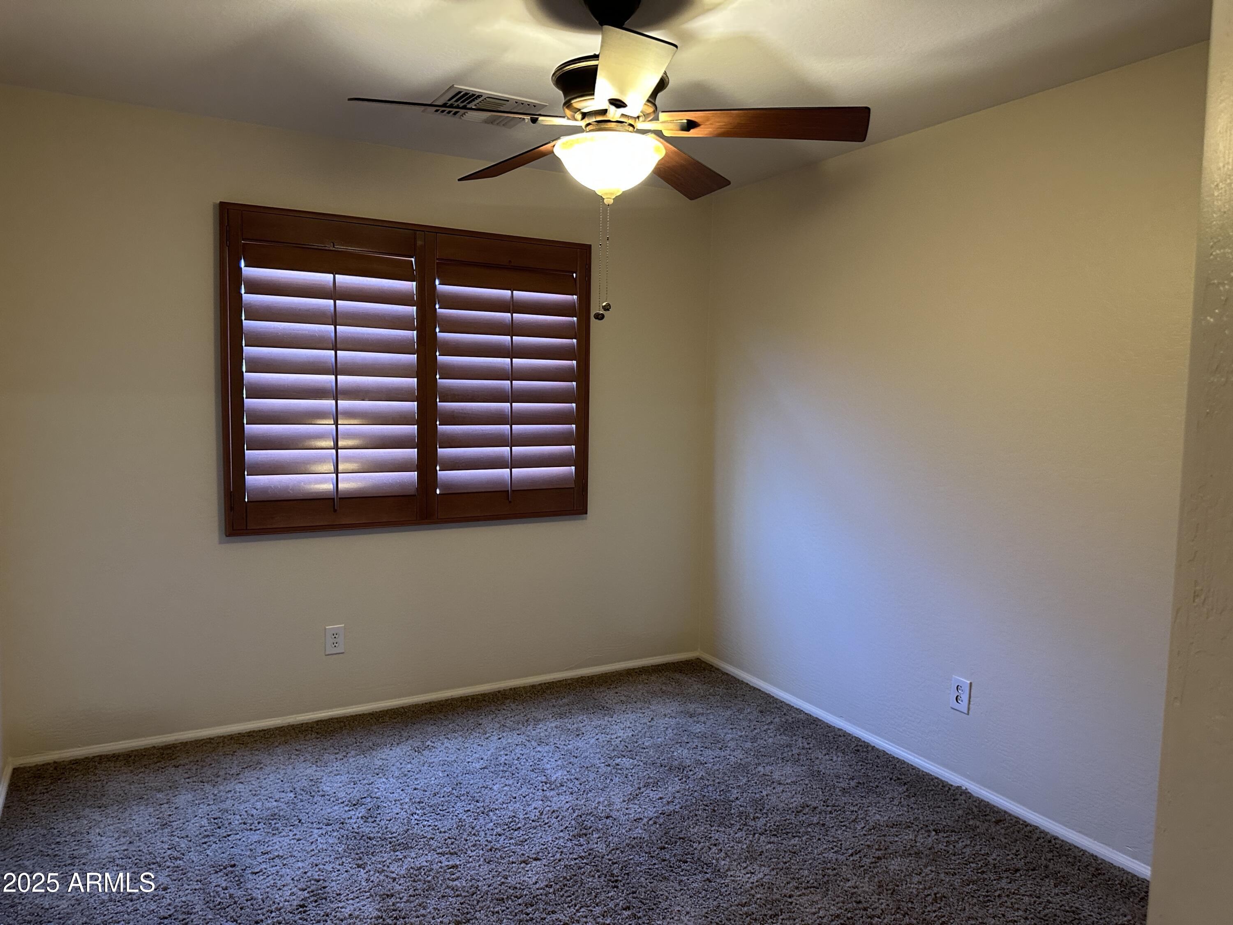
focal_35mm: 24
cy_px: 462
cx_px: 616
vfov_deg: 56.8
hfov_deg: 71.6
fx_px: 855
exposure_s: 1/60
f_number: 1.78
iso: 400
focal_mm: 6.86
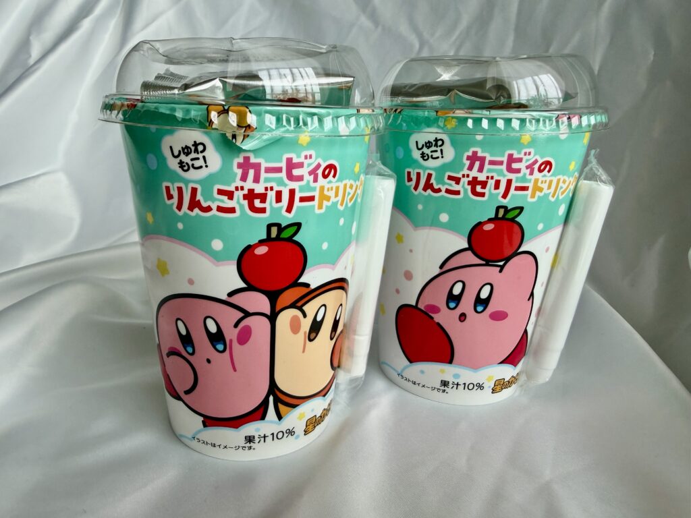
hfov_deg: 71.6
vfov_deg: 56.8
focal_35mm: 24
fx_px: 479
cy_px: 259
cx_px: 346
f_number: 2.2
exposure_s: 1/121
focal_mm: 2.22
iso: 80
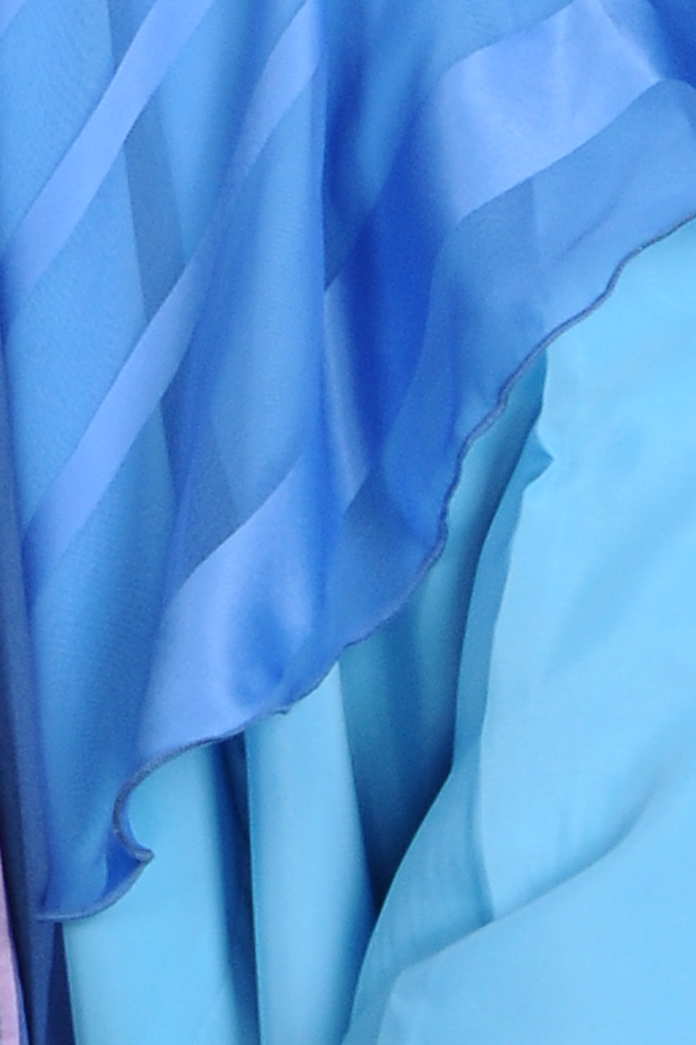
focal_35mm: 670
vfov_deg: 3.1
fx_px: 19437
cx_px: -753
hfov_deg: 2.0
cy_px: -83
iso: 200
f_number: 7.1
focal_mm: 80
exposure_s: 1/250
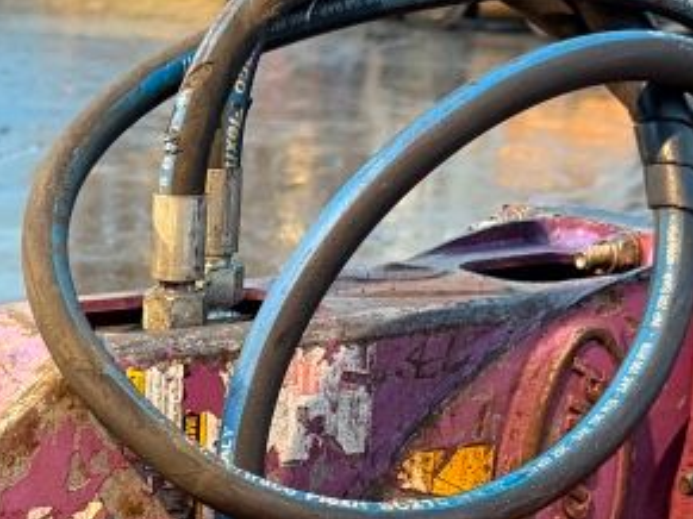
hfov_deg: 19.3
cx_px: -5
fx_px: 1981
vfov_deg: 14.4
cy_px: 648
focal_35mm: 99
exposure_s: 1/50
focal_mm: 6.76
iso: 320
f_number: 1.78
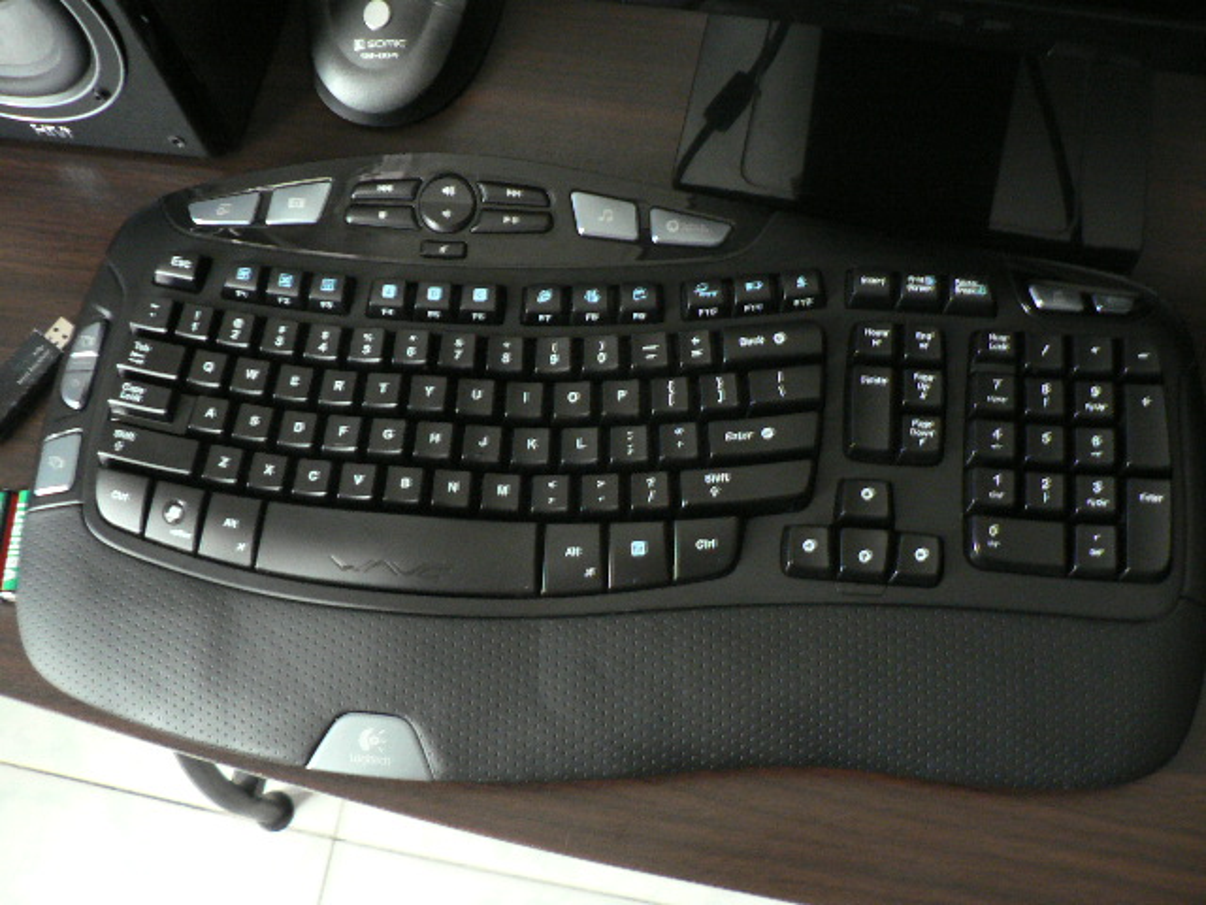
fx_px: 1254
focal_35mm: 36
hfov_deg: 51.4
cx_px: 603
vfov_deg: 39.7
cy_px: 452
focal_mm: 6
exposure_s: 1/4
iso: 200
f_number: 2.8
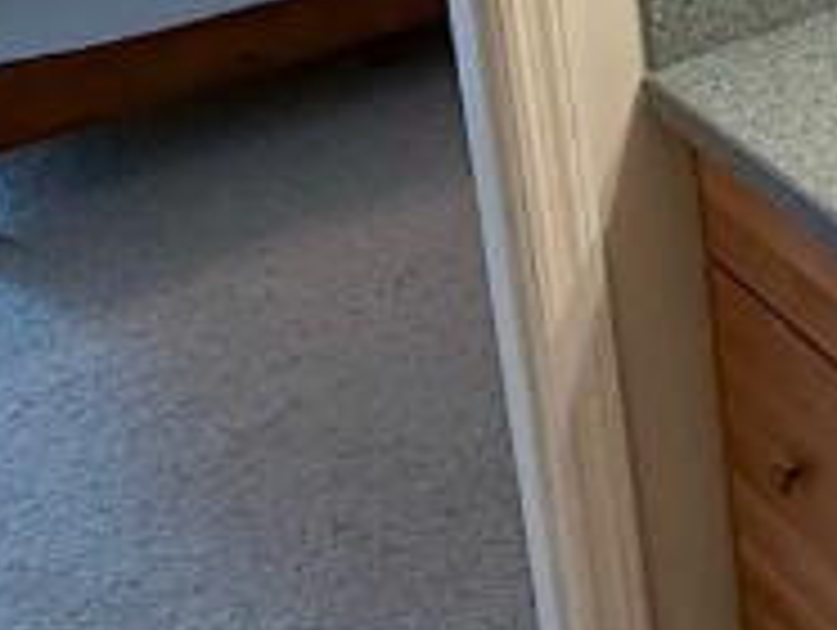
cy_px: -328
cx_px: 1310
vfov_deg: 17.2
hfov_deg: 20.9
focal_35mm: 77
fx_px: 1864
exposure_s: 1/60
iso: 200
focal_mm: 2.22
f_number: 2.2
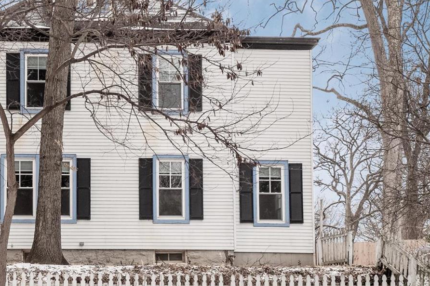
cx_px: 45
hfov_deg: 31.4
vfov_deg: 22.2
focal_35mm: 61
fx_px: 728
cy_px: 177
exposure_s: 1/160
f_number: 8
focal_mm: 17
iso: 400
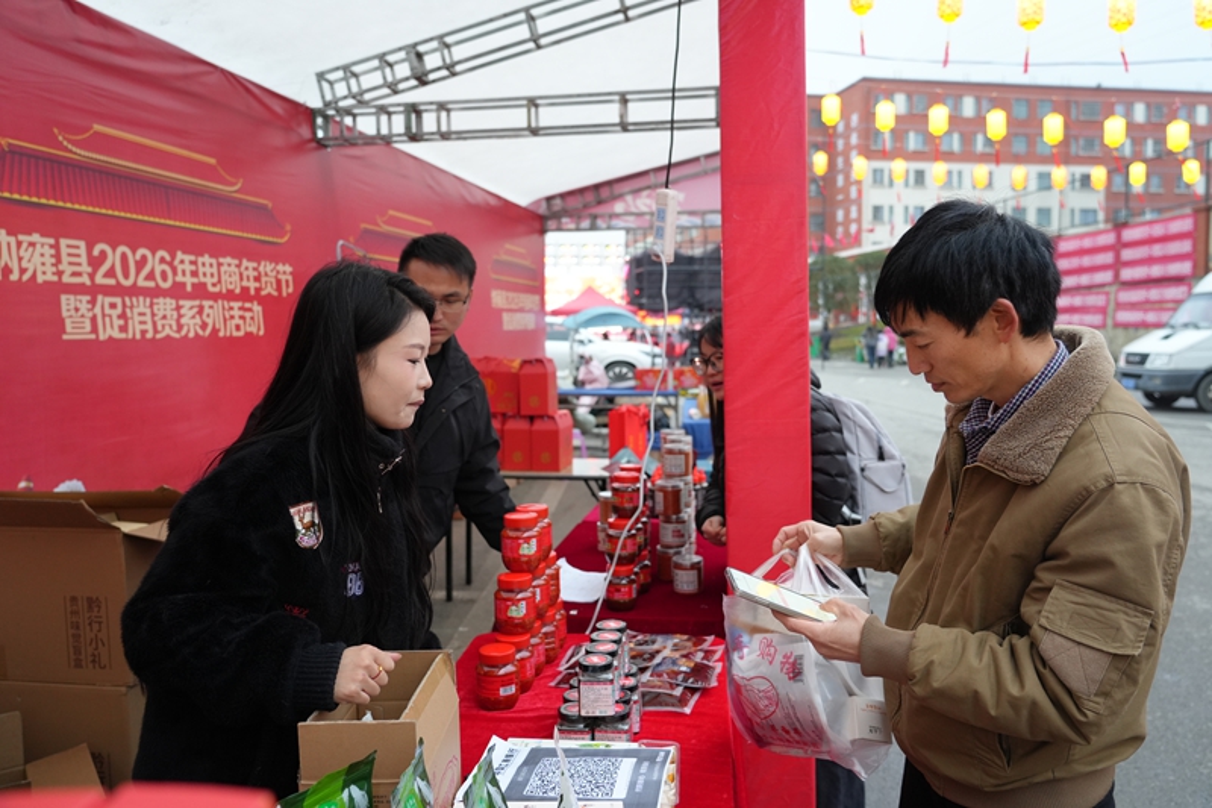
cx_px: 606
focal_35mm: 28
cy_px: 404
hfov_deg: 65.5
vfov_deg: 46.4
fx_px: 942
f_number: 4
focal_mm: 28
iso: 1250
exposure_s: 1/160
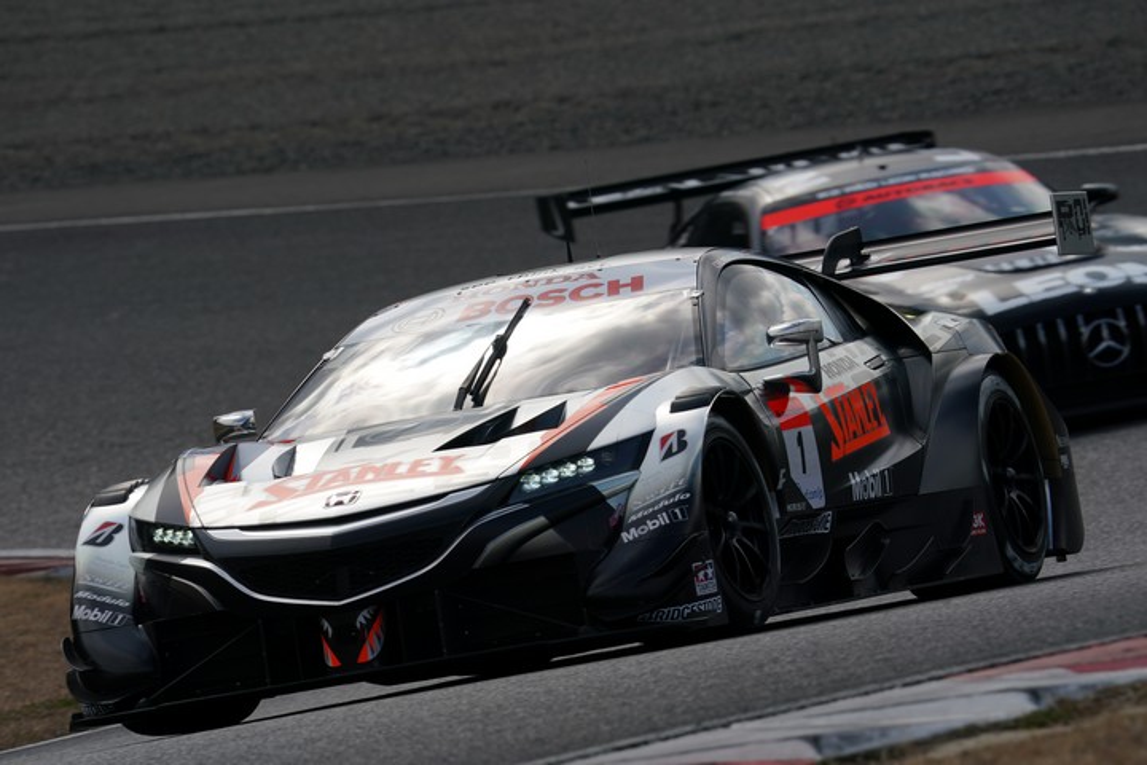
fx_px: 12966
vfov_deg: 3.4
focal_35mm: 407
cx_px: 574
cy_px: 382
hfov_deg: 5.1
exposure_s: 1/640
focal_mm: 407
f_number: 10
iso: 200
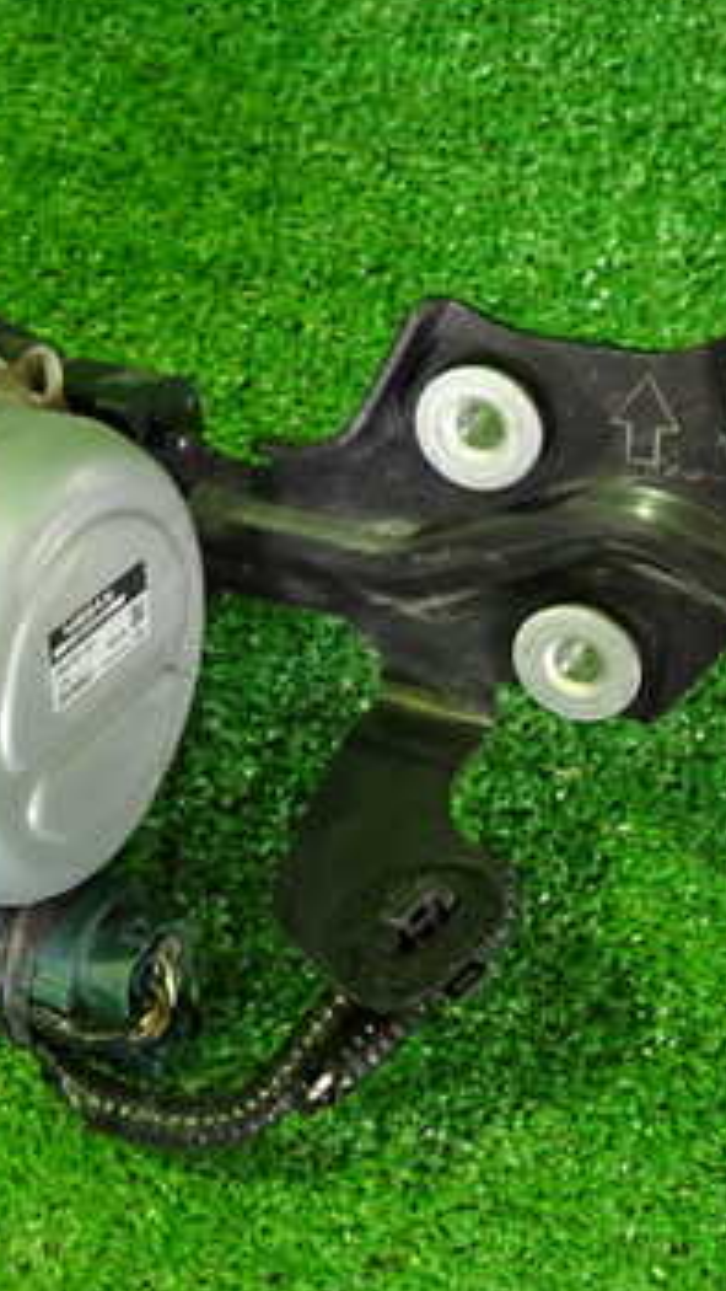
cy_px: 568
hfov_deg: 20.9
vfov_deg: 37.2
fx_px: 1916
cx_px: 52
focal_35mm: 56
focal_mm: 5.4
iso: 800
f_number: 2.3
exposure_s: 1/30
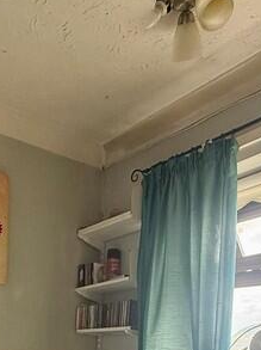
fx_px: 494
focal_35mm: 49
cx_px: 66
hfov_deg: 29.2
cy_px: 368
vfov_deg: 34.6
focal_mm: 2.22
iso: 80
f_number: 2.2
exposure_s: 1/99
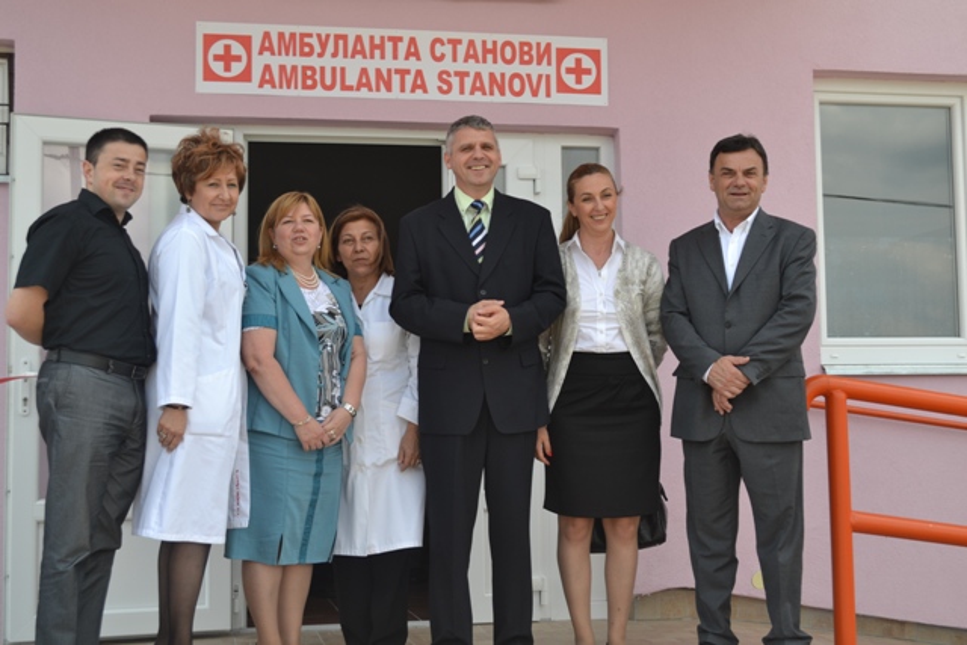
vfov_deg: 25.8
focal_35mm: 52
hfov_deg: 37.8
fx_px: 1410
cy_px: 322
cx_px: 484
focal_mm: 35
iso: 100
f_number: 6.3
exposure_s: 1/200
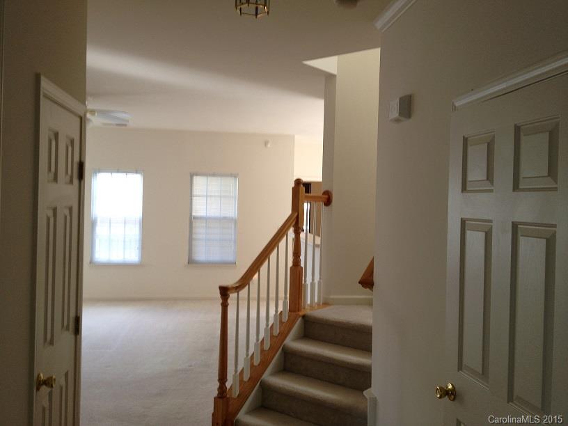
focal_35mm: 35
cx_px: 284
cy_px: 213
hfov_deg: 52.6
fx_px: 574
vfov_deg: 40.7
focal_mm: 4.28
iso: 64
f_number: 2.4
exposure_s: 1/20
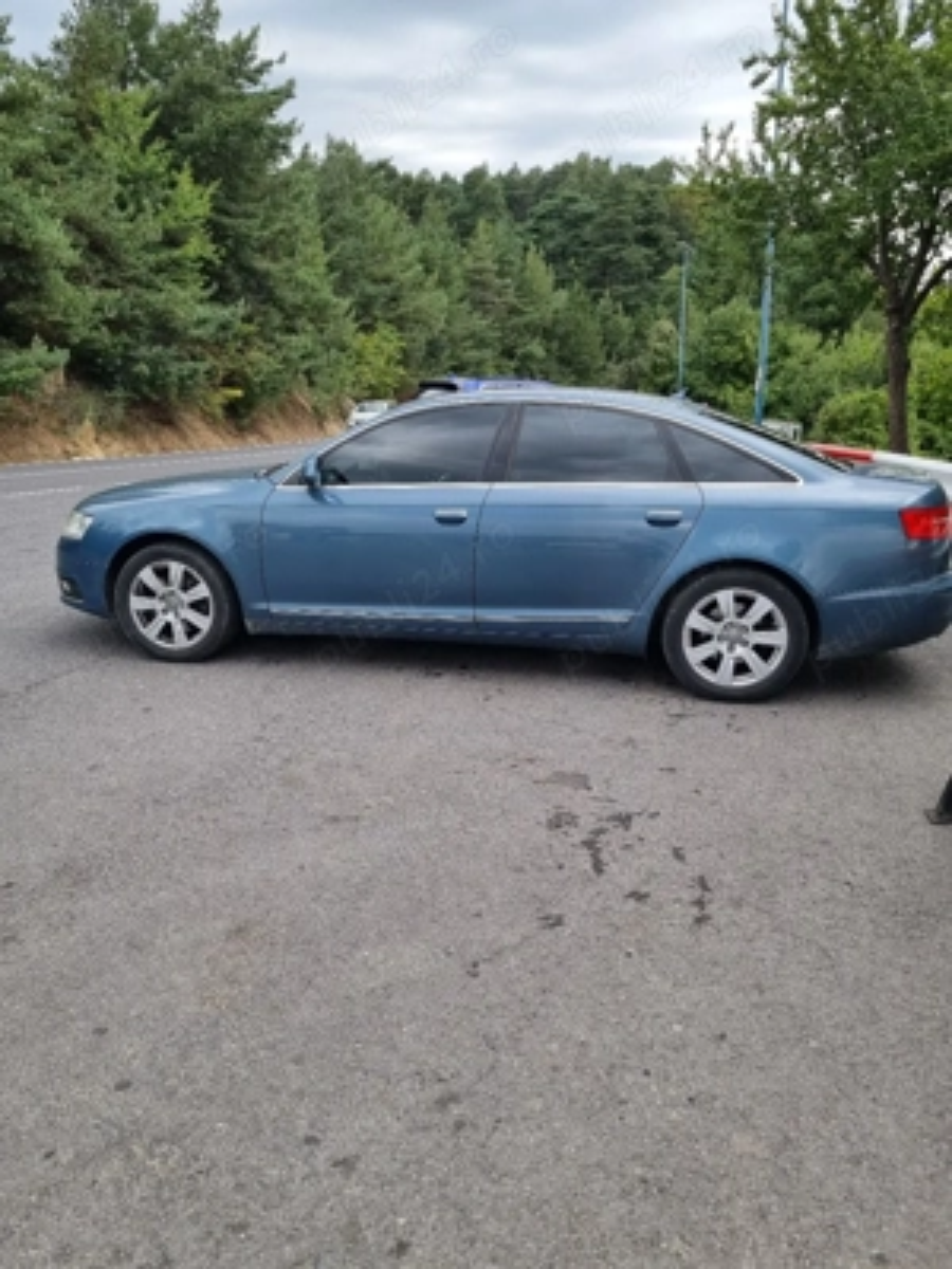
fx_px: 953
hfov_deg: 53.1
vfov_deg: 67.3
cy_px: 634
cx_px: 476
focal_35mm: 26
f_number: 1.8
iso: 50
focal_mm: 5.4
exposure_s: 1/435
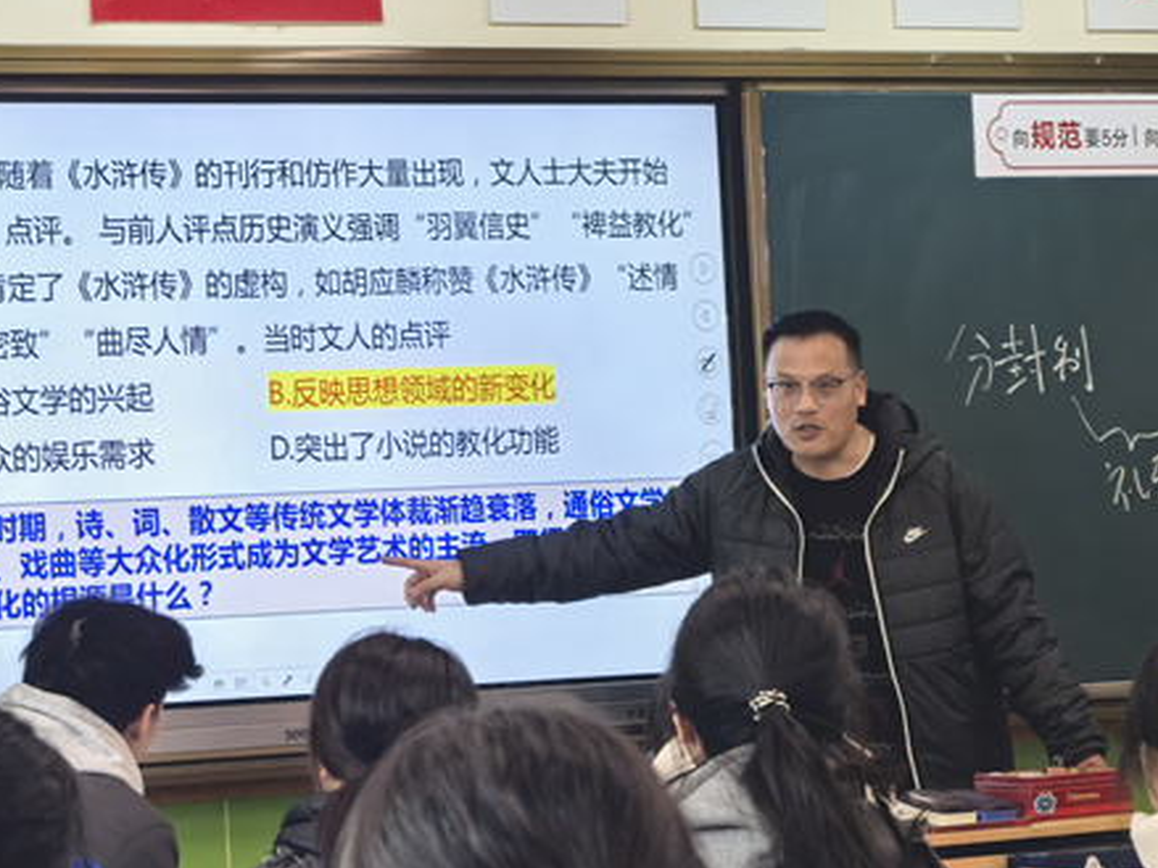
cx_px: 393
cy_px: 412
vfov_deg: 10.7
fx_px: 4615
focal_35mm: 138
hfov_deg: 14.3
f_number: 3
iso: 500
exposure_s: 1/100
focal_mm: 14.6
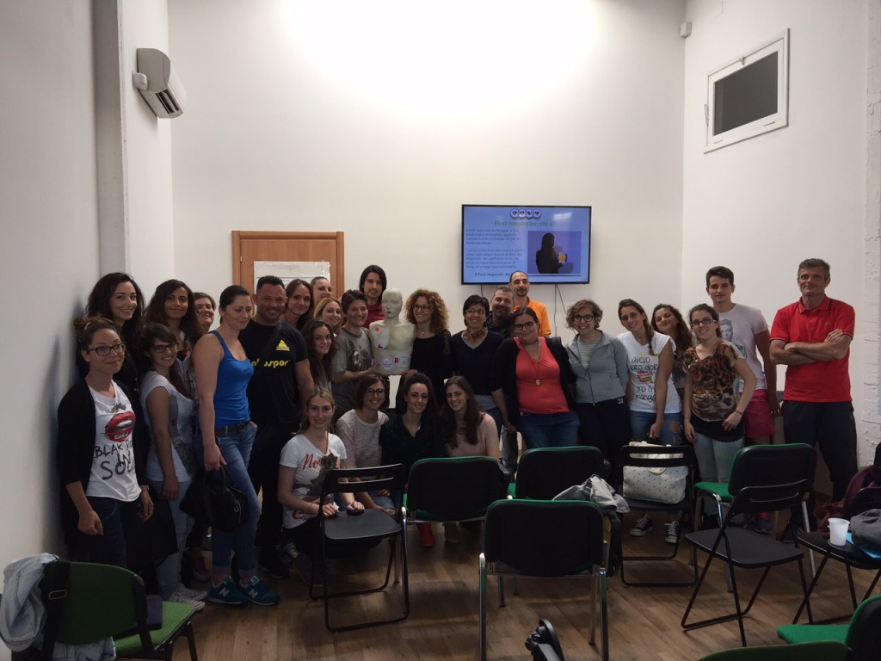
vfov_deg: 48.2
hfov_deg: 61.7
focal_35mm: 29
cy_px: 330
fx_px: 738
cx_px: 440
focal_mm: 4.15
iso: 32
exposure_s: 1/60
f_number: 2.2
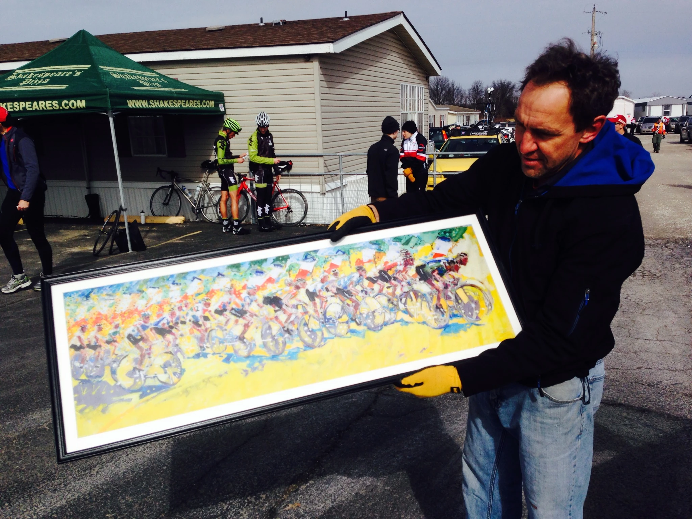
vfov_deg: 42.9
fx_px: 660
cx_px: 346
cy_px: 260
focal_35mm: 33
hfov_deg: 55.4
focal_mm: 4.12
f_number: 2.4
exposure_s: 1/3390
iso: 50
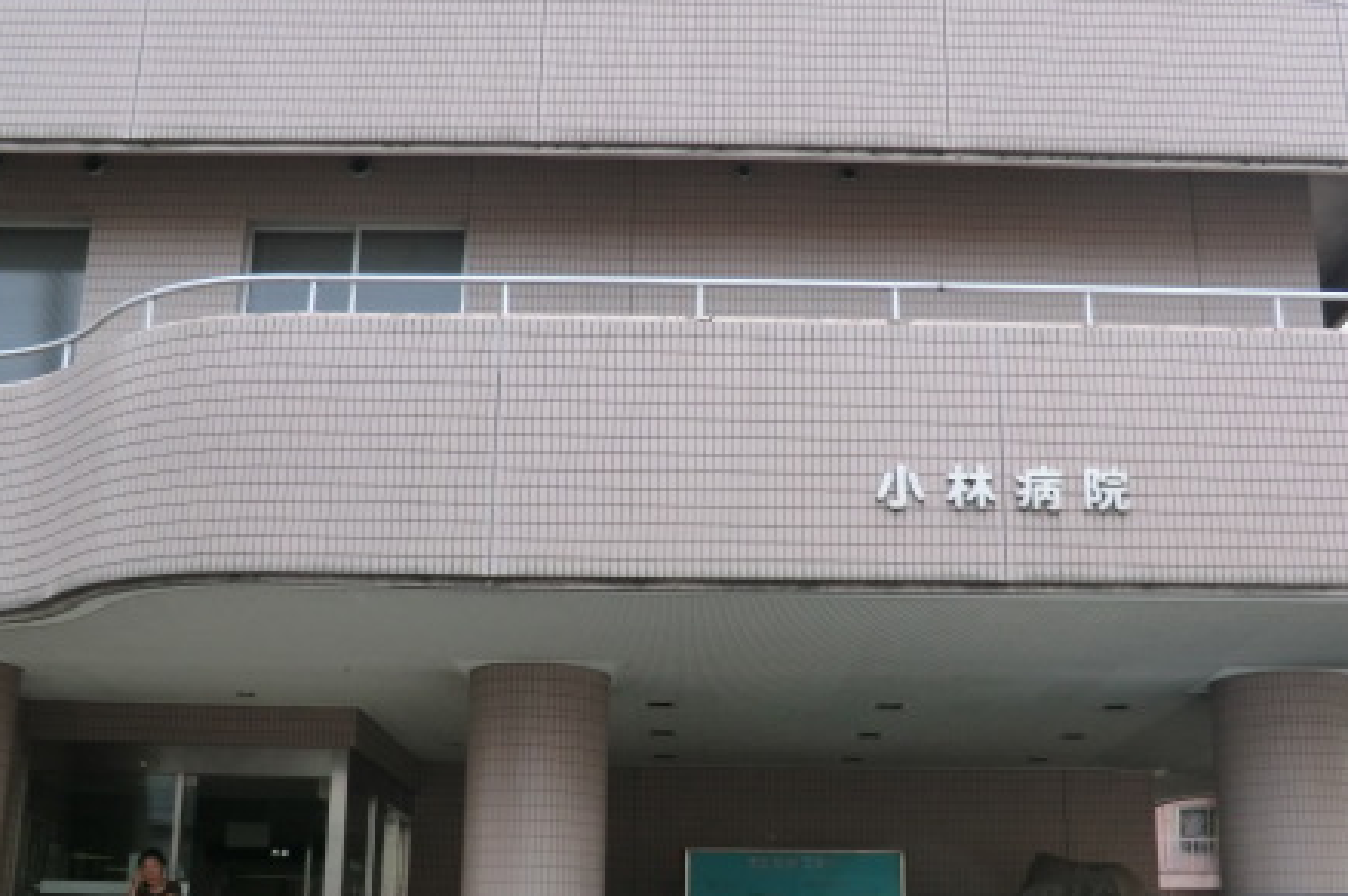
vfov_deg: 30.4
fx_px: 1646
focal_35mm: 44
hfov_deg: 44.5
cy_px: 500
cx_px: 703
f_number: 3.5
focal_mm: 5.2
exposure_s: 1/320
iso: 80
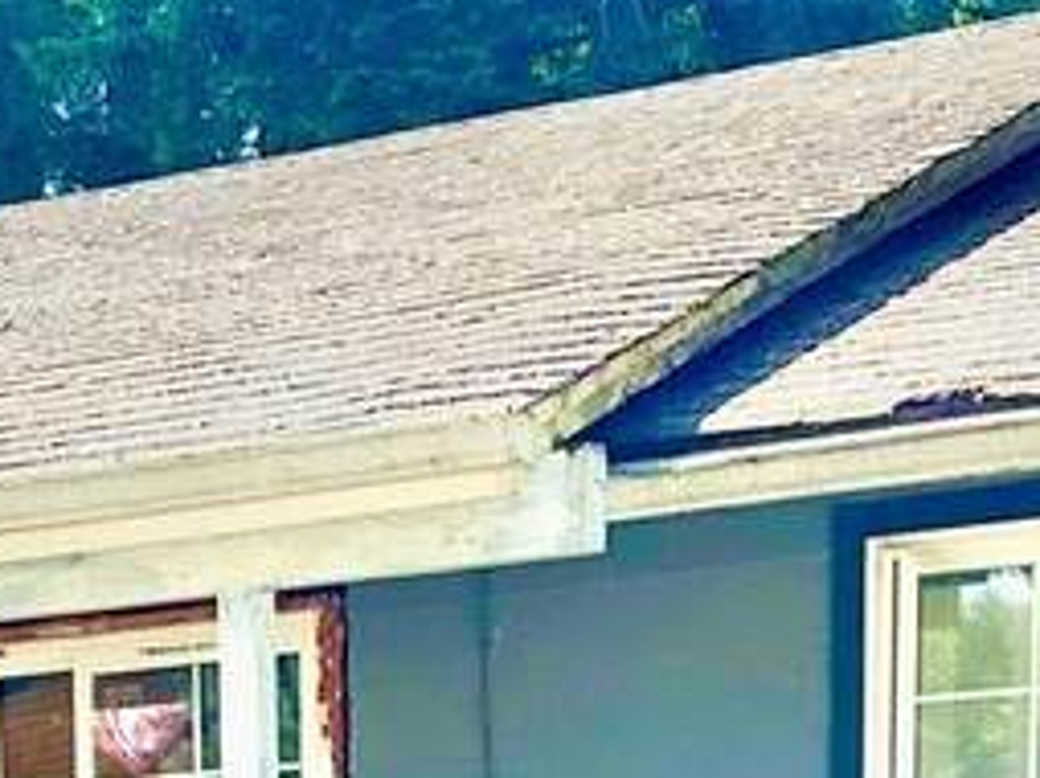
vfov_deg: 10.9
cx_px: -61
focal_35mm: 121
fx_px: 3632
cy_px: 1675
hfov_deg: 15.9
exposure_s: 1/2070
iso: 80
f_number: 1.78
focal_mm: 6.86
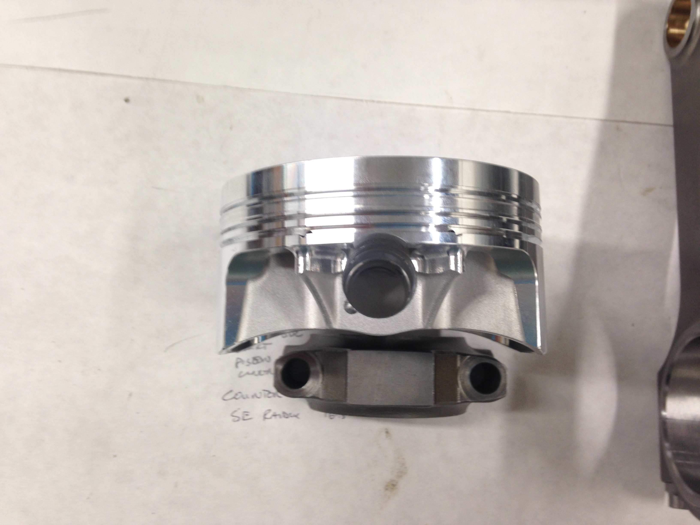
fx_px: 667
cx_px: 350
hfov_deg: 55.4
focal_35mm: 33
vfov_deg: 42.9
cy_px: 262
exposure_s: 1/20
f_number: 2.4
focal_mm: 4.12
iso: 64
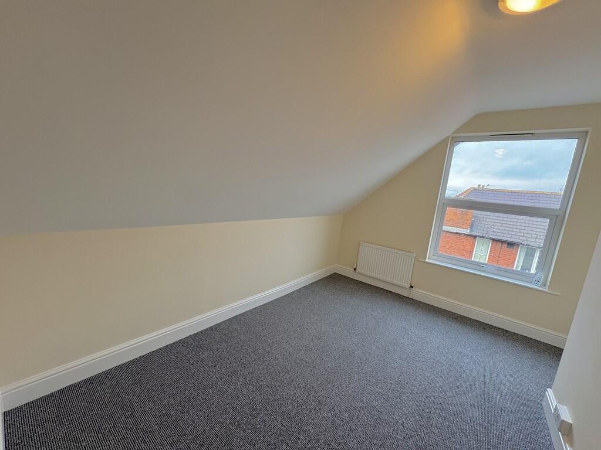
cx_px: 300
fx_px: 243
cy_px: 225
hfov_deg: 102.1
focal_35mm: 14
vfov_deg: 85.7
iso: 200
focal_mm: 2.22
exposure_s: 1/99
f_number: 2.2
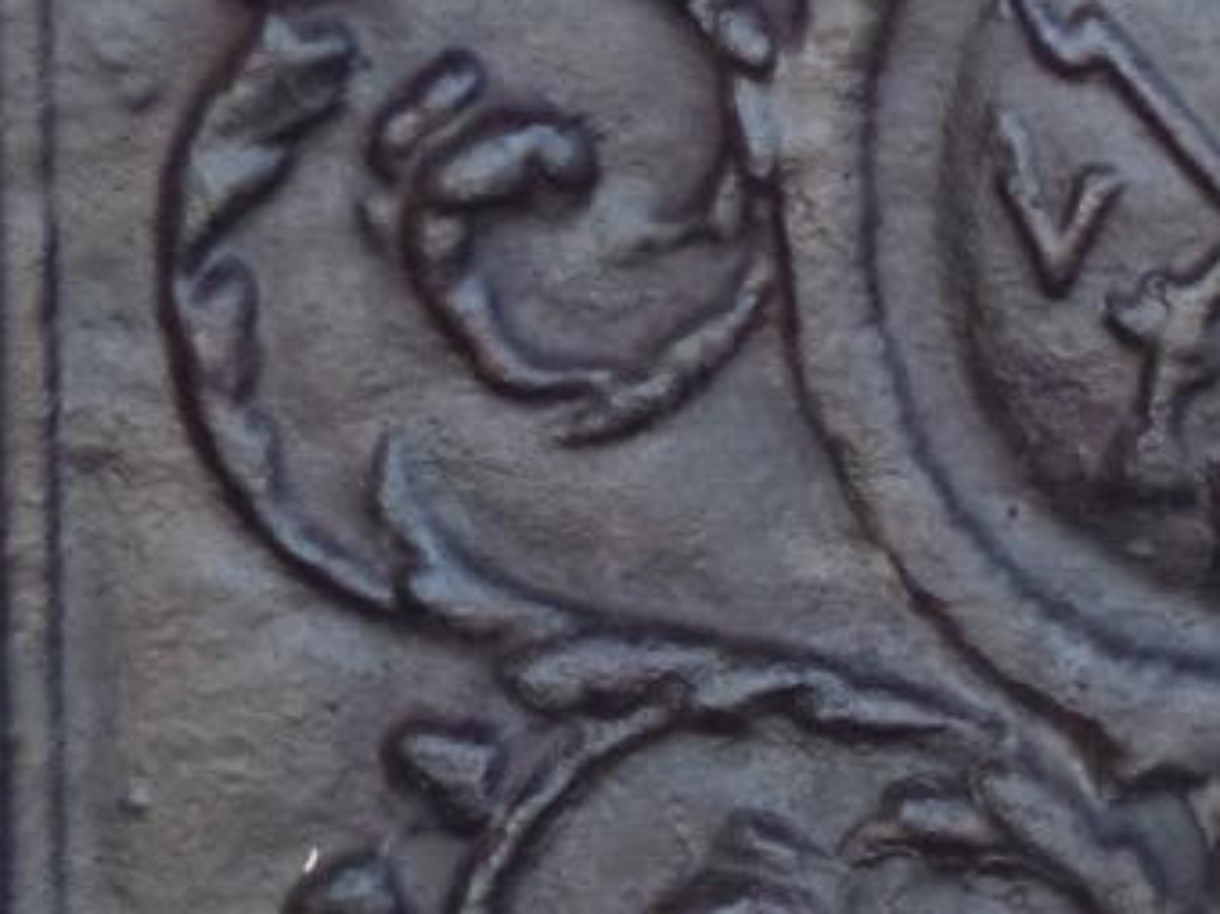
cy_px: 115
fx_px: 11979
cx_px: 1224
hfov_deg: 5.8
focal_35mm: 340
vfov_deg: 4.4
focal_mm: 17.3
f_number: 5
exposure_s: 1/80
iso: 400
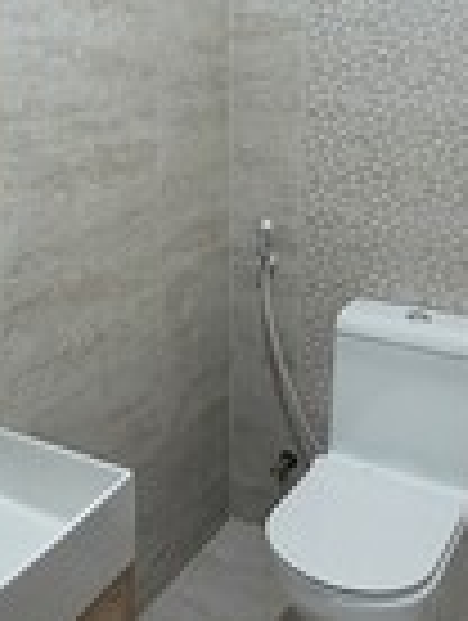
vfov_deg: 43.1
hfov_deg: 32.9
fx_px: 773
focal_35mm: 43
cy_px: 200
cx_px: 106
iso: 100
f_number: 2.2
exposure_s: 1/50
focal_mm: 1.74
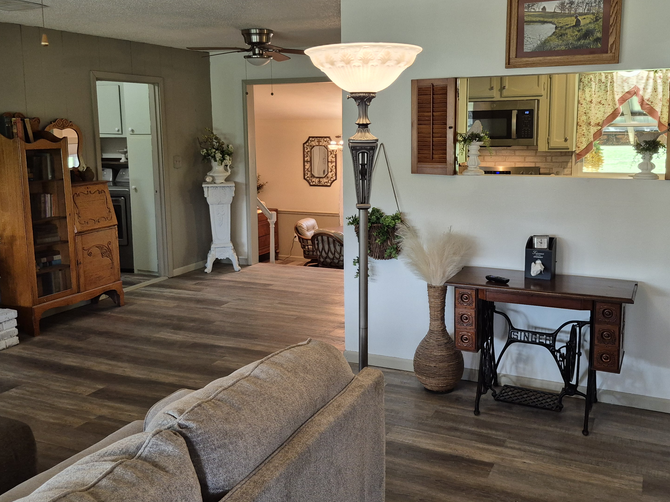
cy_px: 211
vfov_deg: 44.0
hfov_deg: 56.8
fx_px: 619
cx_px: 350
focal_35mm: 32
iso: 320
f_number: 1.8
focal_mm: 5.4
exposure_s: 1/120
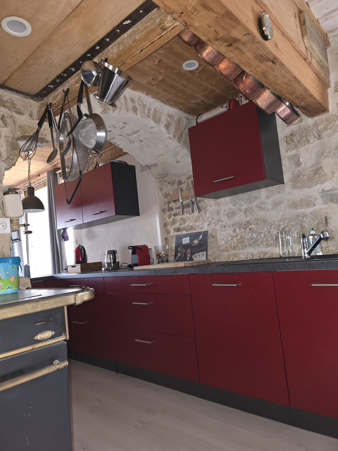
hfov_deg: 58.9
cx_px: 169
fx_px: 299
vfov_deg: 73.9
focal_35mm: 23
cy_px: 226
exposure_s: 1/13
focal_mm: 6.3
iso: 160
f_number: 1.7
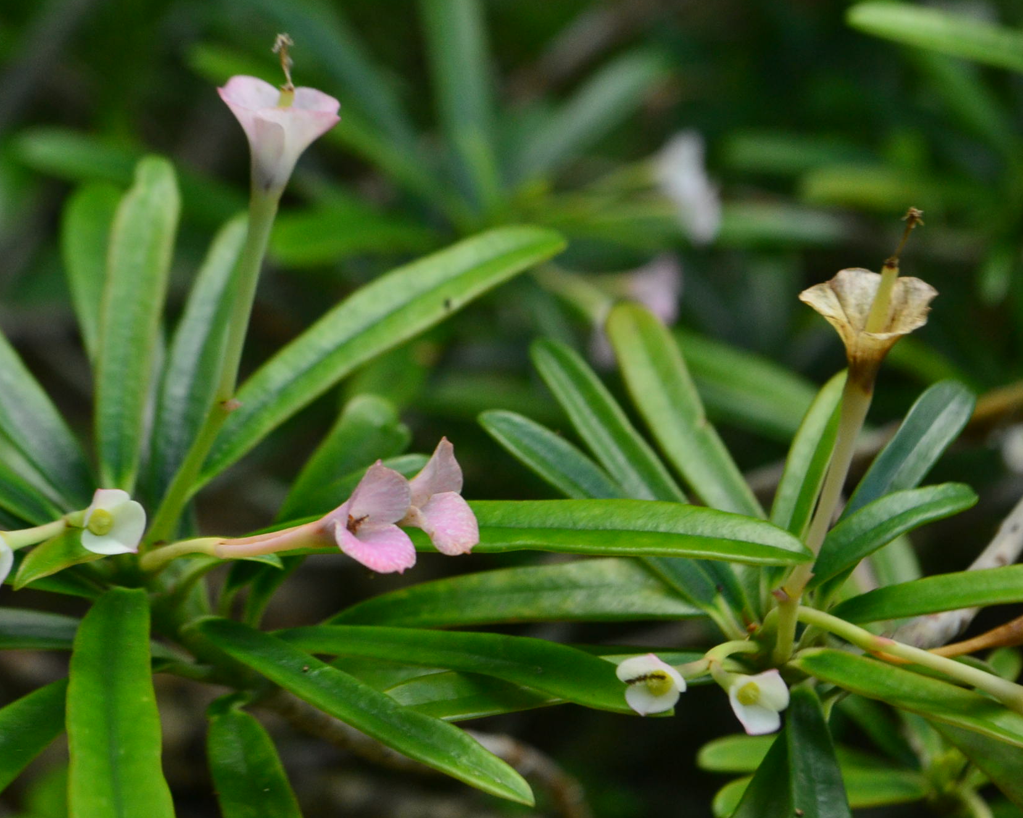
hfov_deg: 21.3
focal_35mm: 90
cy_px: 405
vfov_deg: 17.1
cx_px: 470
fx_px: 2725
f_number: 10
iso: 1000
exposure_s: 1/60
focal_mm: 46
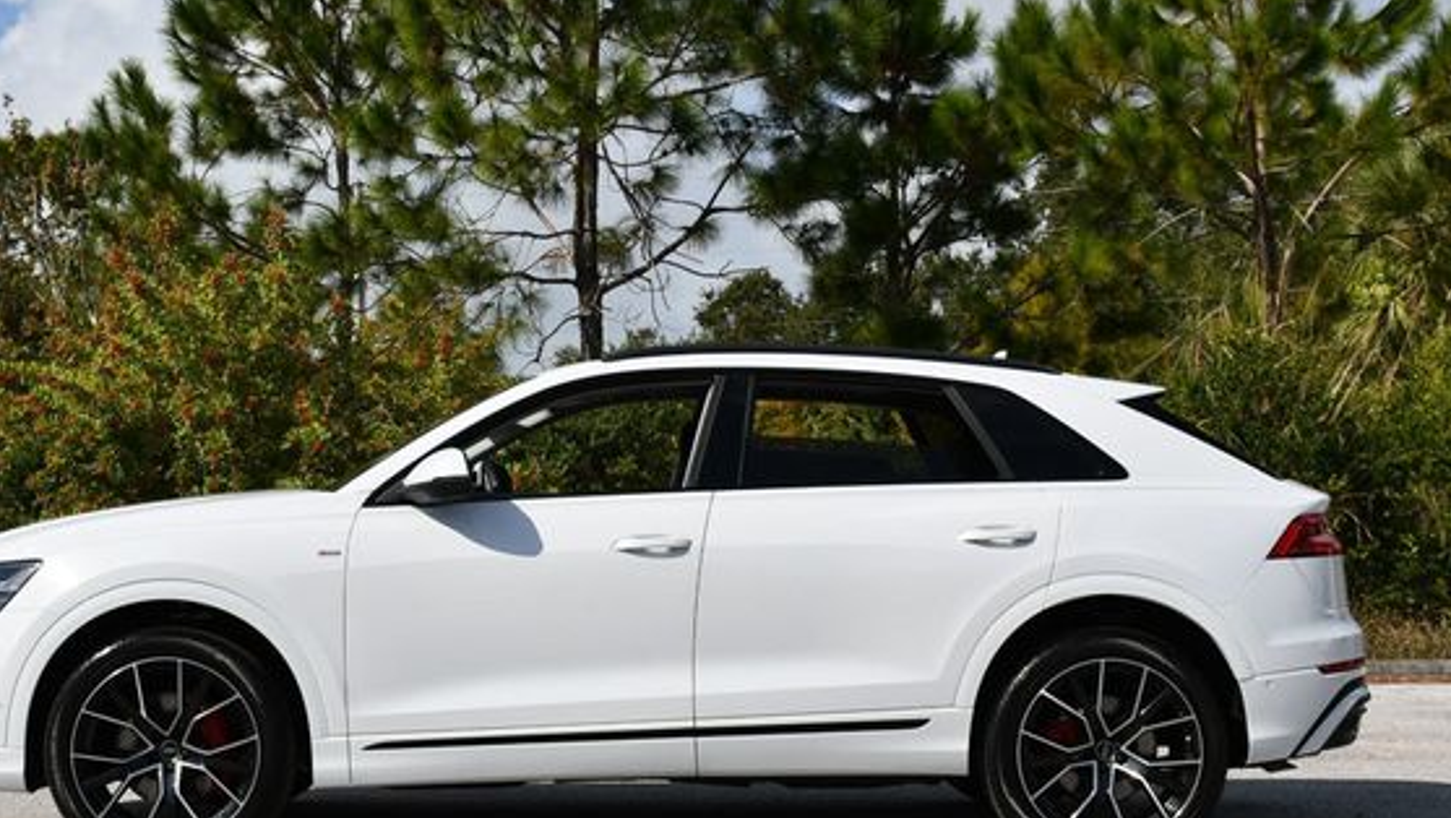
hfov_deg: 32.3
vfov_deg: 18.6
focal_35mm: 65
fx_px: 2502
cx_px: 662
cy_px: 425
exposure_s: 1/320
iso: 100
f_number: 9
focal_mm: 27
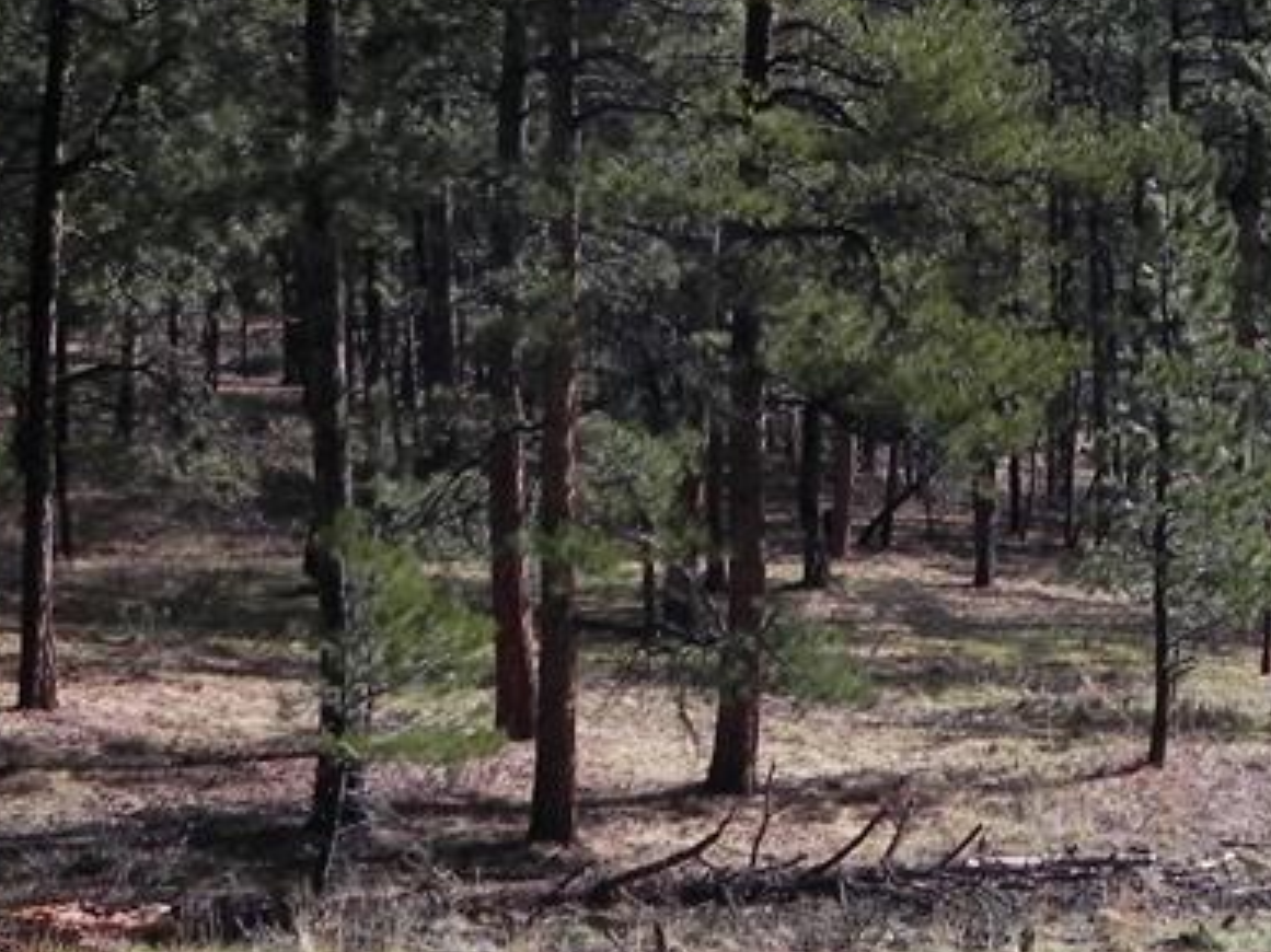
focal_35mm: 98
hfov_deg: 19.5
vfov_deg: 14.9
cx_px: 1264
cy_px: 51
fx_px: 3597
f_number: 3.5
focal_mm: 6.6
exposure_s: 1/1175
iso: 160
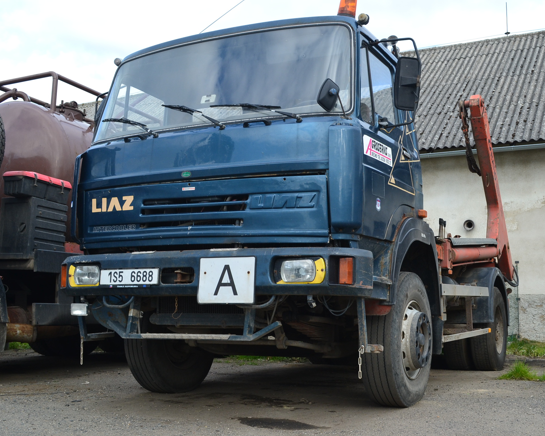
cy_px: 218
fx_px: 710
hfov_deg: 42.0
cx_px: 303
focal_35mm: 44
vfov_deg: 34.1
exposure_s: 1/160
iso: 400
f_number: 9
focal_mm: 26
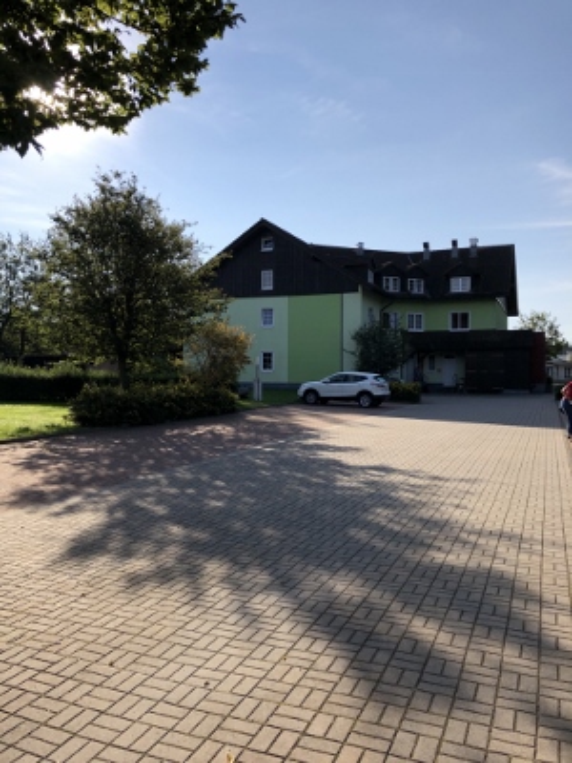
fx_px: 617
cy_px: 382
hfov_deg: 49.7
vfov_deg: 63.4
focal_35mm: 28
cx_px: 286
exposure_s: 1/3205
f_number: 1.8
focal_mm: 3.99
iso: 25
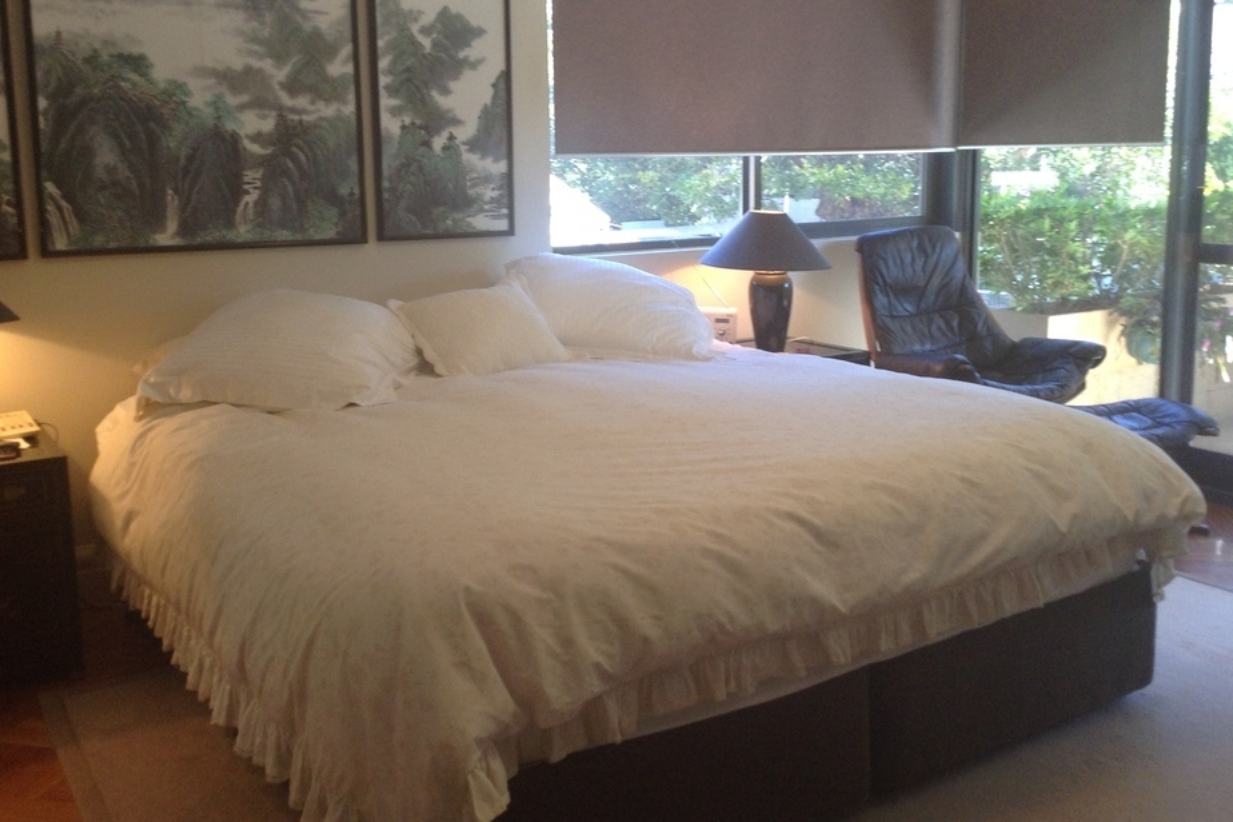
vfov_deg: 34.9
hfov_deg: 50.7
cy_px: 330
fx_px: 1301
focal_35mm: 38
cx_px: 600
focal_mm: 3.3
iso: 50
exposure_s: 1/24
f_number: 2.4
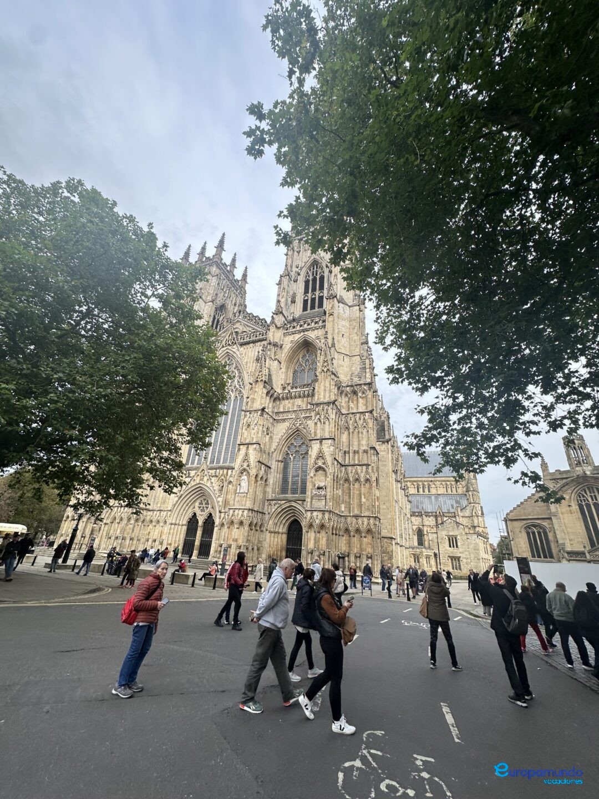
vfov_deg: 102.1
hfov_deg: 85.7
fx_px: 323
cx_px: 300
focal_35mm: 14
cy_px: 400
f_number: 2.2
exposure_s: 1/333
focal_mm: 2.22
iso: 40
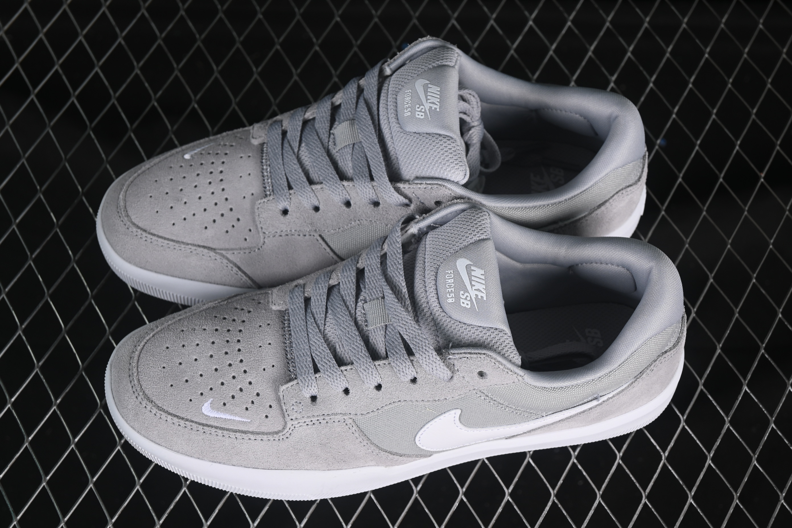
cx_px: 396
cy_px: 264
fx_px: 1650
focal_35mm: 75
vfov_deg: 18.2
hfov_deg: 27.0
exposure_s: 1/80
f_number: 7.1
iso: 160
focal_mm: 50
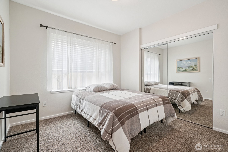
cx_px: 114
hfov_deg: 96.7
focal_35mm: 16
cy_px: 76
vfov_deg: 73.7
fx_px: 101
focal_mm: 16
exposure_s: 1/13
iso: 400
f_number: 8
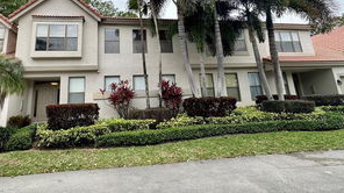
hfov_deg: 80.5
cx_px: 142
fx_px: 201
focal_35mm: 22
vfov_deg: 49.7
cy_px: 53
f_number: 2.2
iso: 40
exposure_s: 1/381
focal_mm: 2.22
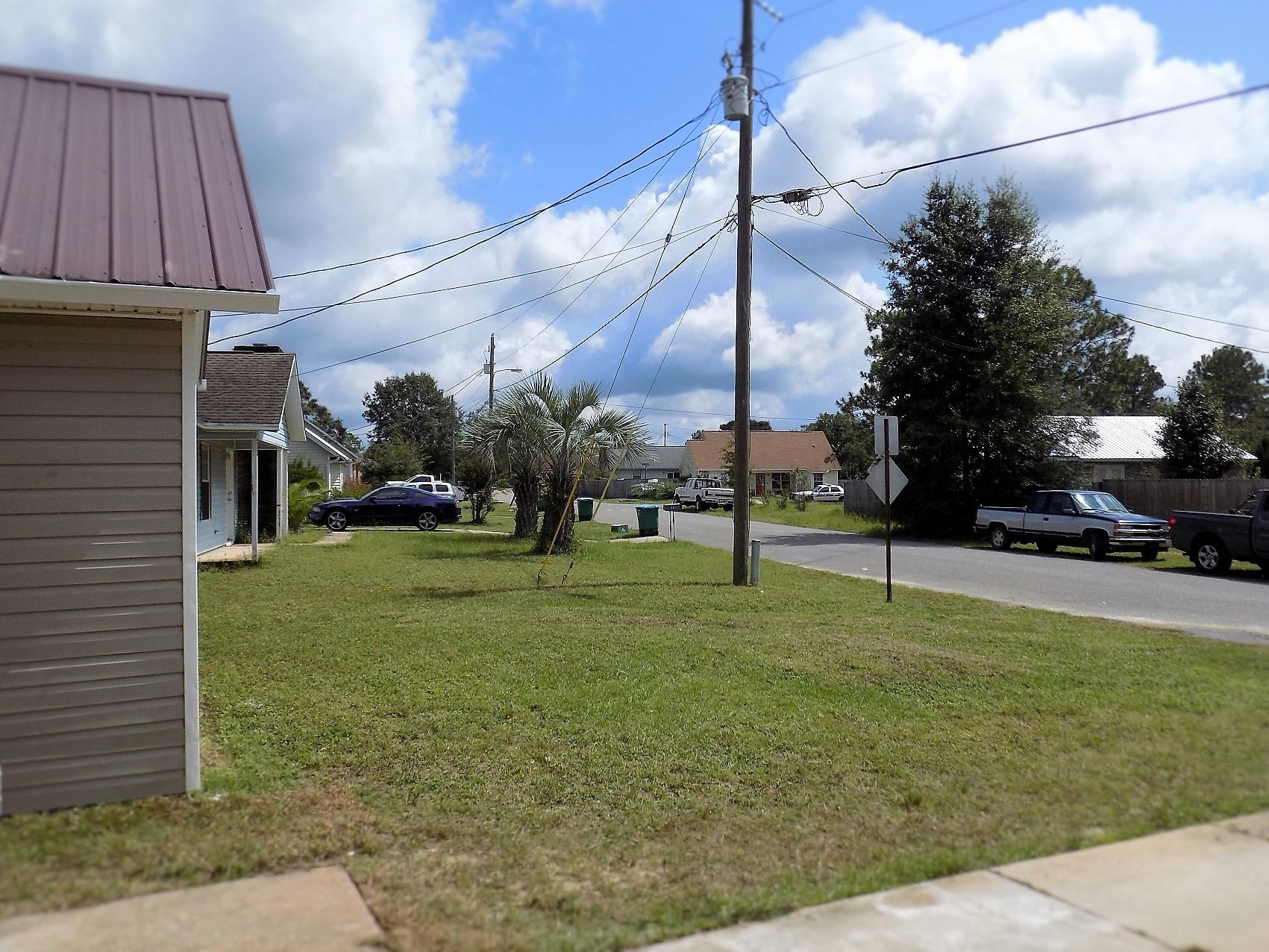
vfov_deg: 51.4
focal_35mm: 27
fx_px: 990
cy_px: 476
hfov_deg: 65.3
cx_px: 634
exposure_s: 1/200
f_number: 10.2
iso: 80
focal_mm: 4.8
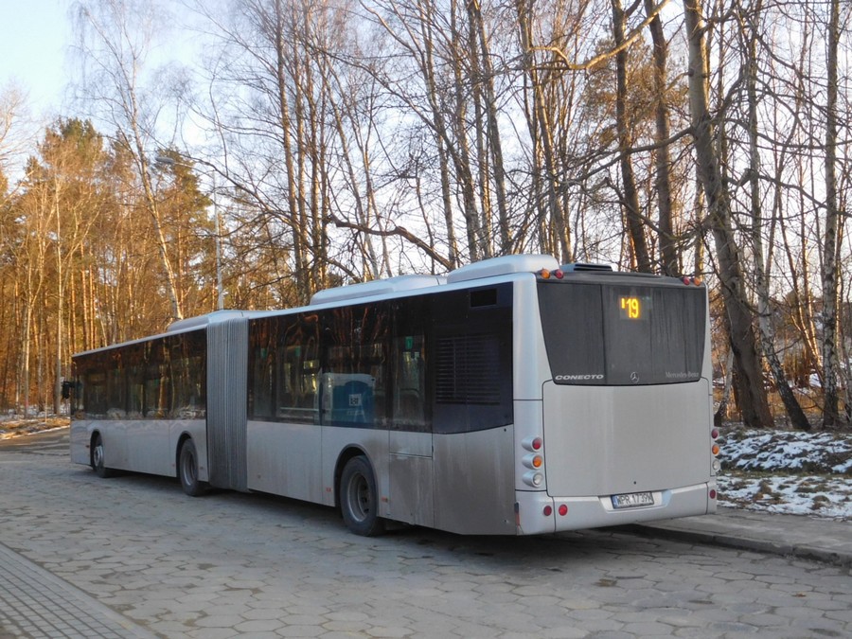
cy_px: 320
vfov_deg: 36.0
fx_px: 985
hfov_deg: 46.8
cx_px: 426
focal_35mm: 40
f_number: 3.9
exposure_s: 1/250
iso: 280
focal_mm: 7.1
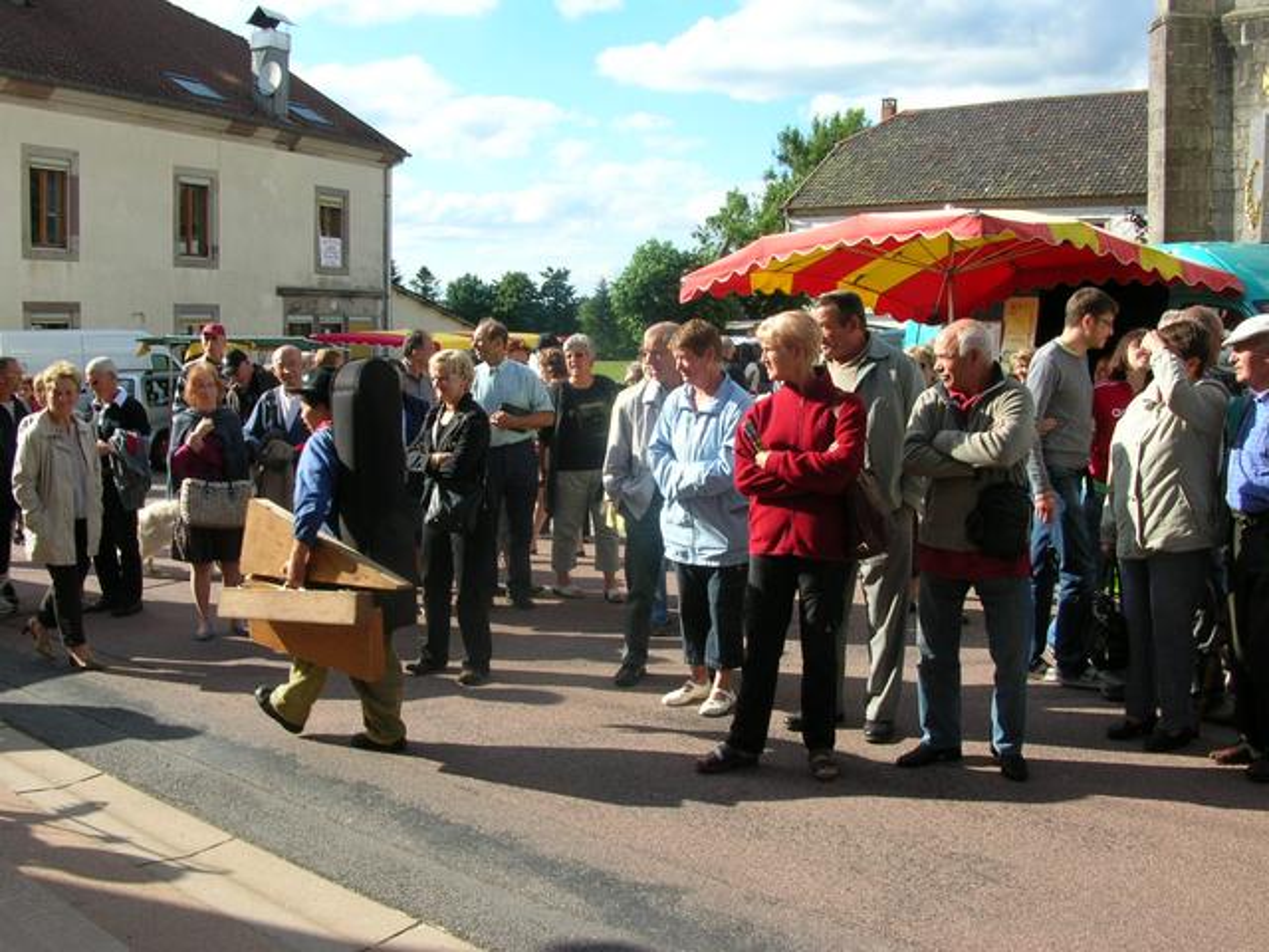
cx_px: 634
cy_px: 476
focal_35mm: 35
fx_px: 1283
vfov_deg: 40.7
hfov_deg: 52.6
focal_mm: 5.8
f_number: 5.6
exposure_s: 1/144
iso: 50
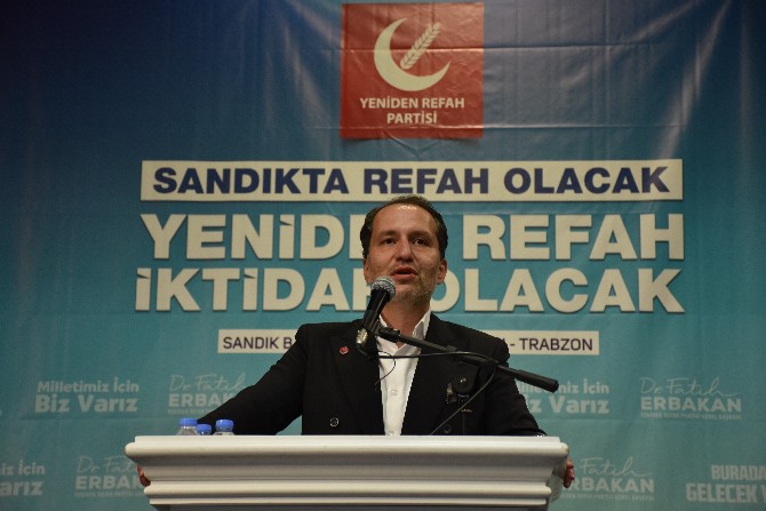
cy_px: 256
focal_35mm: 90
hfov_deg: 22.6
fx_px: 1915
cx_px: 383
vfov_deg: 15.2
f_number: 5
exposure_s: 1/60
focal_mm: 60
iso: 1000
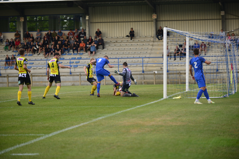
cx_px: 120
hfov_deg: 14.6
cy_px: 80
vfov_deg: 9.8
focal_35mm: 140
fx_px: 930
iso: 1000
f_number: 2.8
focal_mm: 140
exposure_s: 1/500
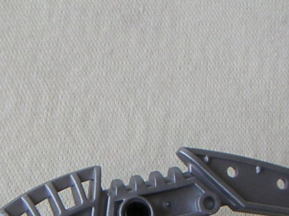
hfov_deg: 17.1
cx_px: -9
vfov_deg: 12.9
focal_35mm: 112
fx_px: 935
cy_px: 245
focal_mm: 4.8
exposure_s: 1/180
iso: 64
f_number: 2.8
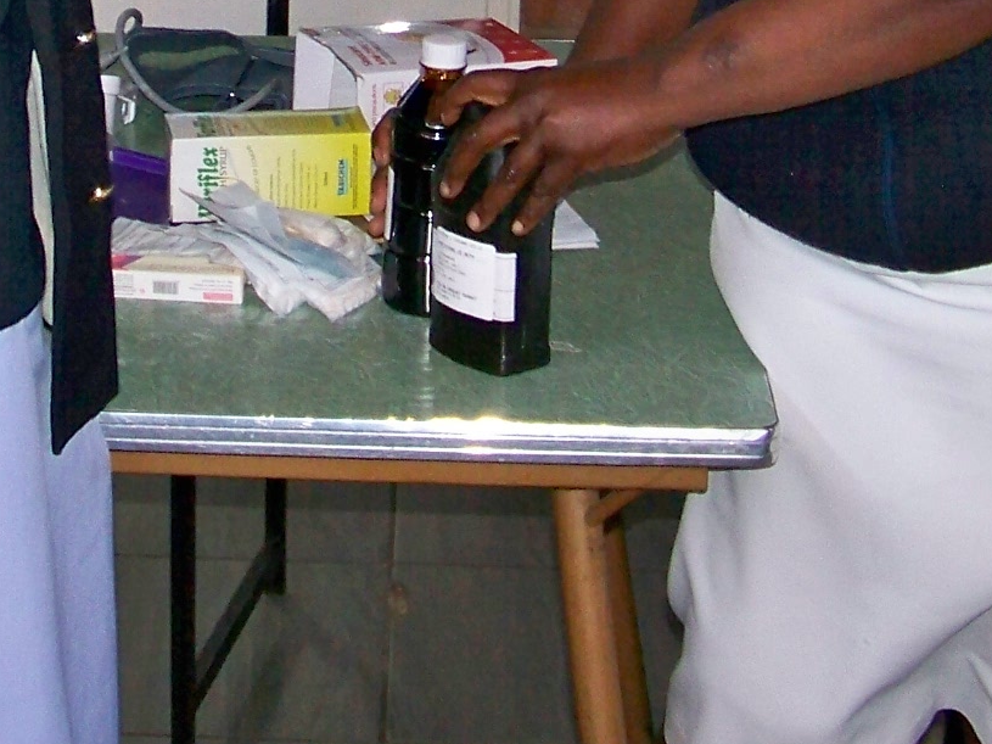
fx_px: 3009
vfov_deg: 13.7
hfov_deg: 18.6
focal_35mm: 105
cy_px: -110
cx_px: 288
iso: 200
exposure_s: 1/30
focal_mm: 5.85
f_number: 2.8
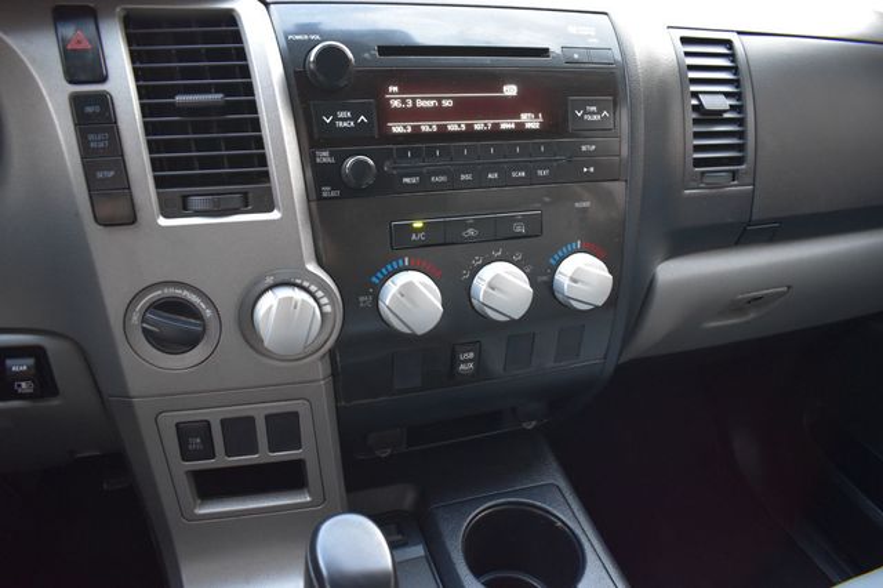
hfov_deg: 67.4
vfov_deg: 47.9
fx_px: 662
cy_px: 294
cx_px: 442
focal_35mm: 27
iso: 1600
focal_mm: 18
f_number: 4.5
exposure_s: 1/15
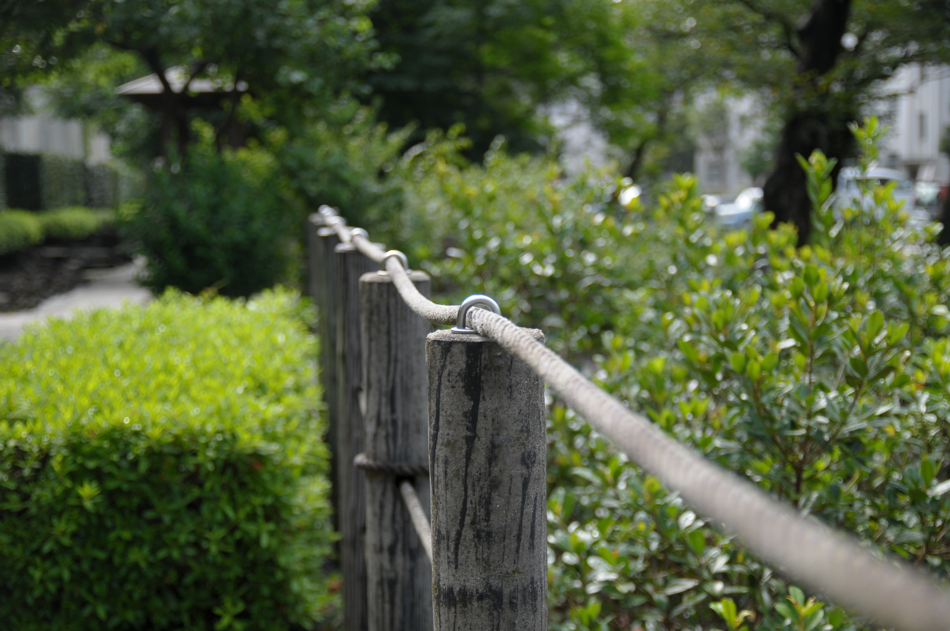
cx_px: 475
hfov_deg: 37.9
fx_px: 1384
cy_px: 316
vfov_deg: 25.7
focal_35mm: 52
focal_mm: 35
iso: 200
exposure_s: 1/800
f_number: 2.8
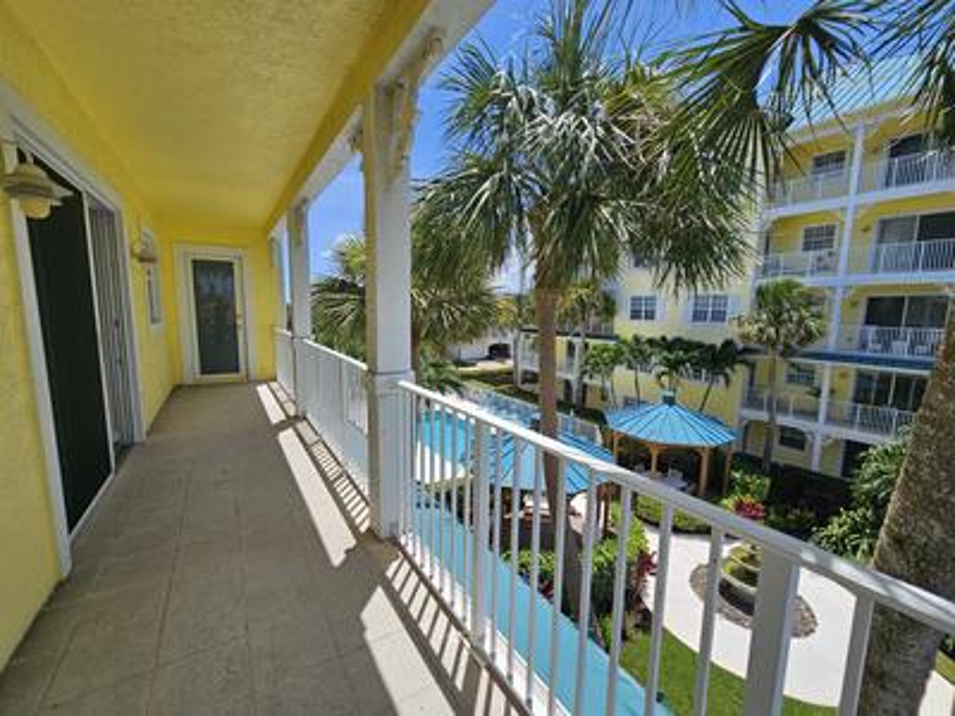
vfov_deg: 89.9
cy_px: 358
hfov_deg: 106.2
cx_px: 478
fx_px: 359
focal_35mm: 13
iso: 50
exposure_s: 1/2476
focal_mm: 2.2
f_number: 2.2
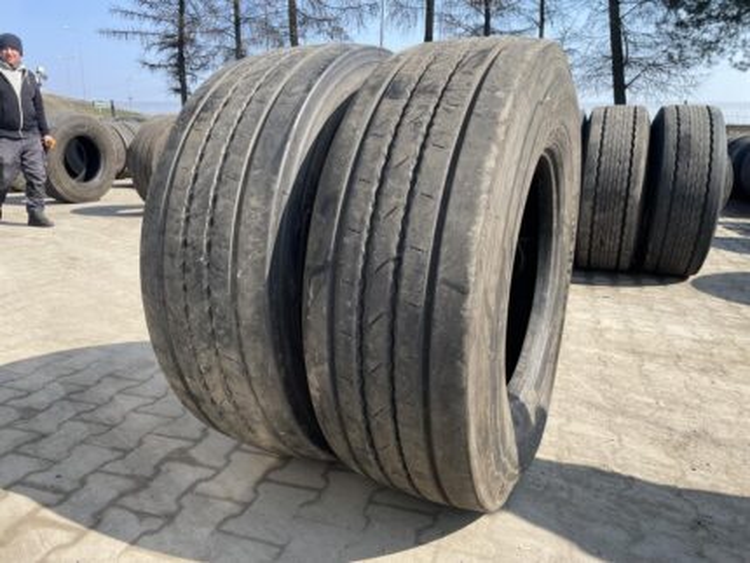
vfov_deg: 53.1
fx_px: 564
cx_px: 375
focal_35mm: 26
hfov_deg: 67.3
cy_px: 282
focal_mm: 4.2
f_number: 1.6
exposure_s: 1/1435
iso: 32
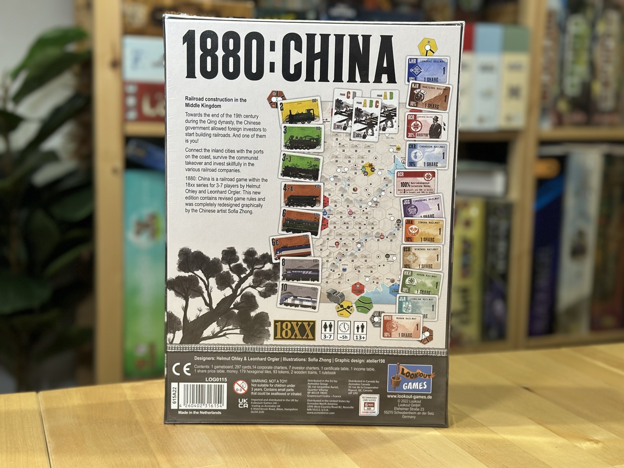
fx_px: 865
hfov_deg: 39.7
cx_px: 312
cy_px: 234
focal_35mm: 48
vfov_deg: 30.3
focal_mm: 6.86
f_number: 1.78
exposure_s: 1/50
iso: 100
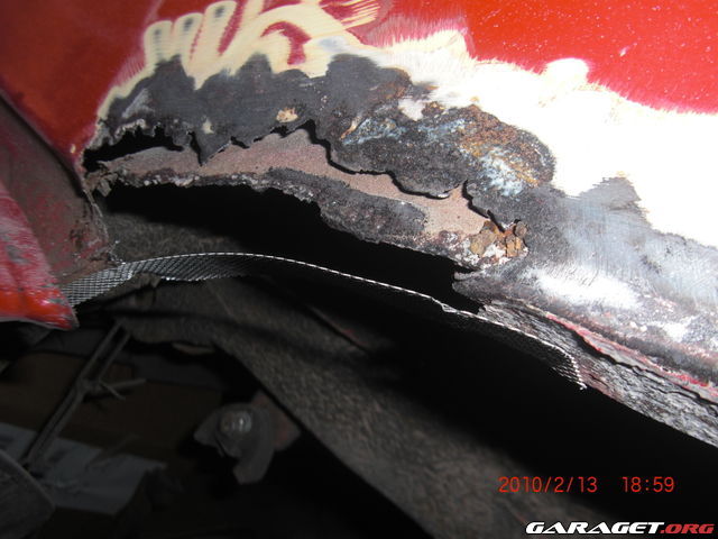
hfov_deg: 55.4
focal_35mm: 33
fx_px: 684
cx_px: 359
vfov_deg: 42.9
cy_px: 270
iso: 50
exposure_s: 1/30
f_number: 7.2
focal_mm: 5.8
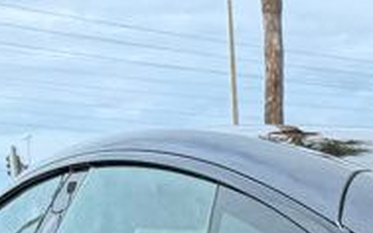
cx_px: 669
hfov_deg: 13.6
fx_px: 1402
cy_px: 756
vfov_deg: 7.9
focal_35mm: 138
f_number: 1.78
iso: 80
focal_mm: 6.76
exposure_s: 1/1901
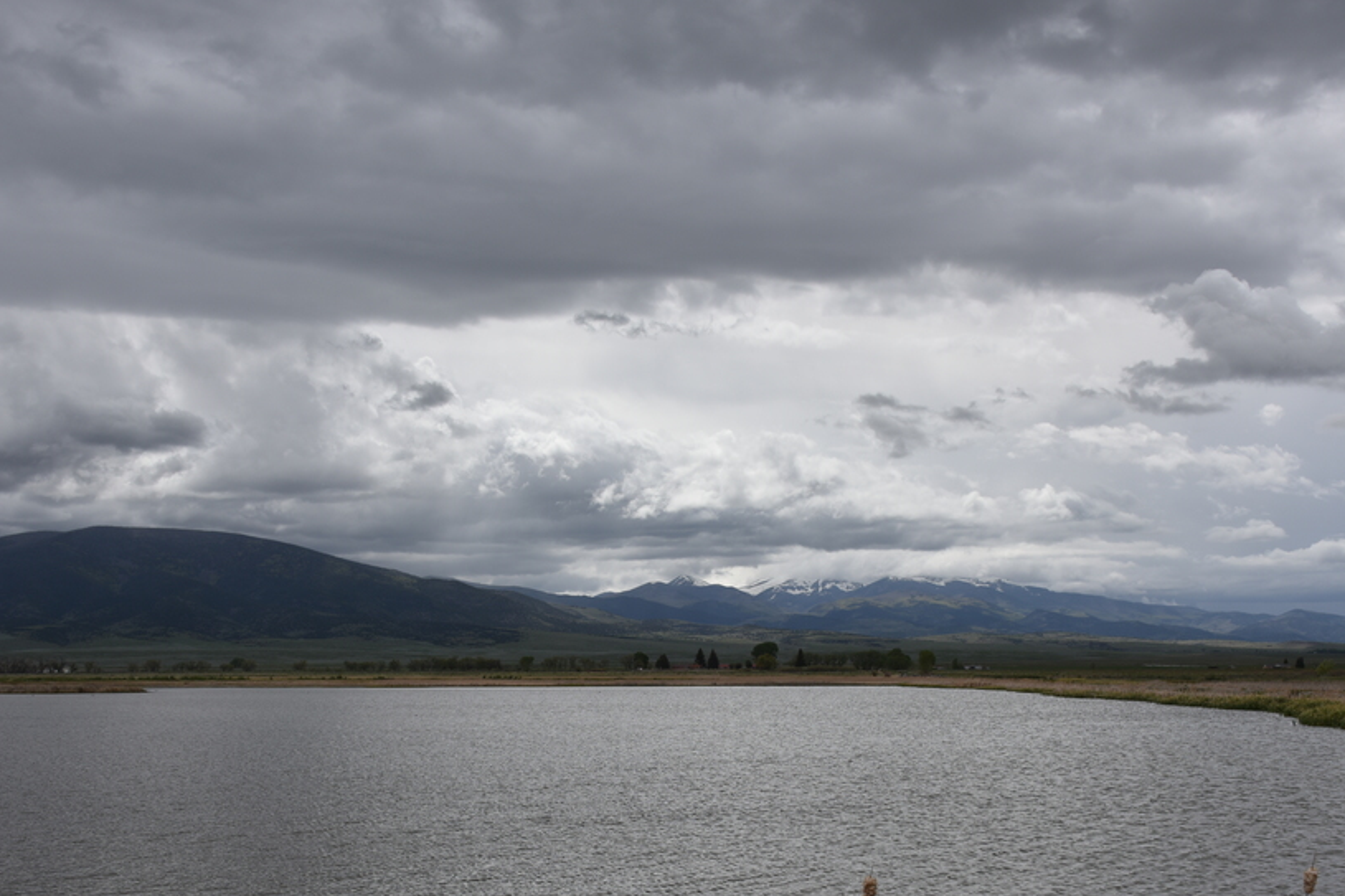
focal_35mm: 44
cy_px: 672
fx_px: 1643
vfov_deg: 30.0
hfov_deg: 44.5
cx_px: 703
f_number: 11
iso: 100
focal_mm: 28
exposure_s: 1/500
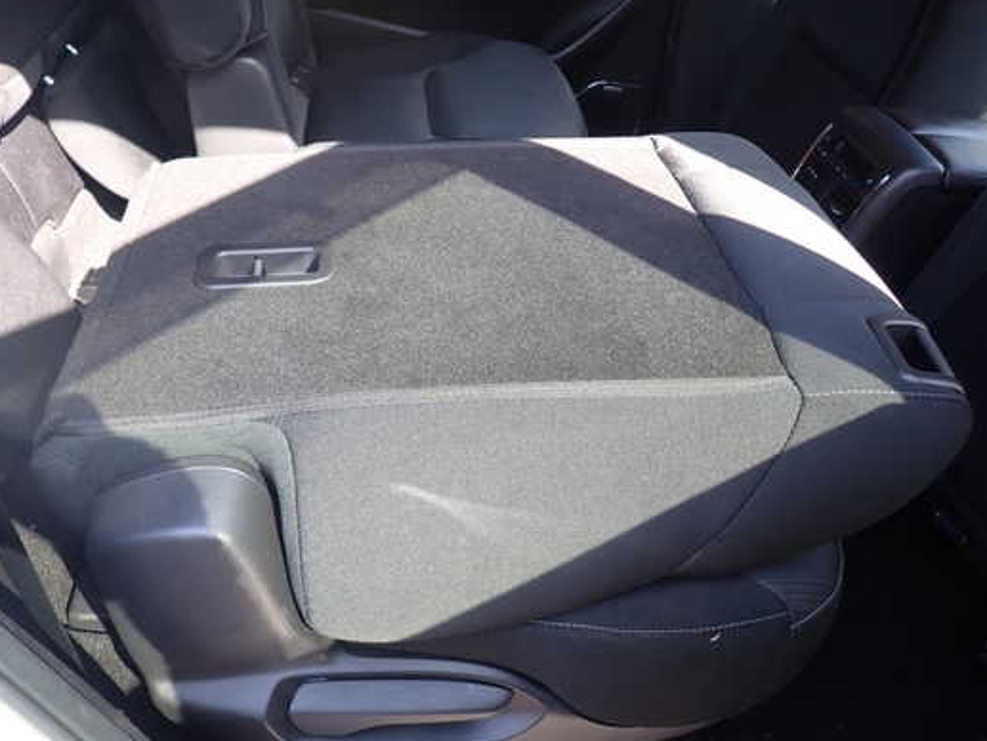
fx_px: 827
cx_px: 473
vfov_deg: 48.2
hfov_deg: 61.6
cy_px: 380
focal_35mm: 29
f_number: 2
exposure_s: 1/100
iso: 100
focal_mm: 4.5
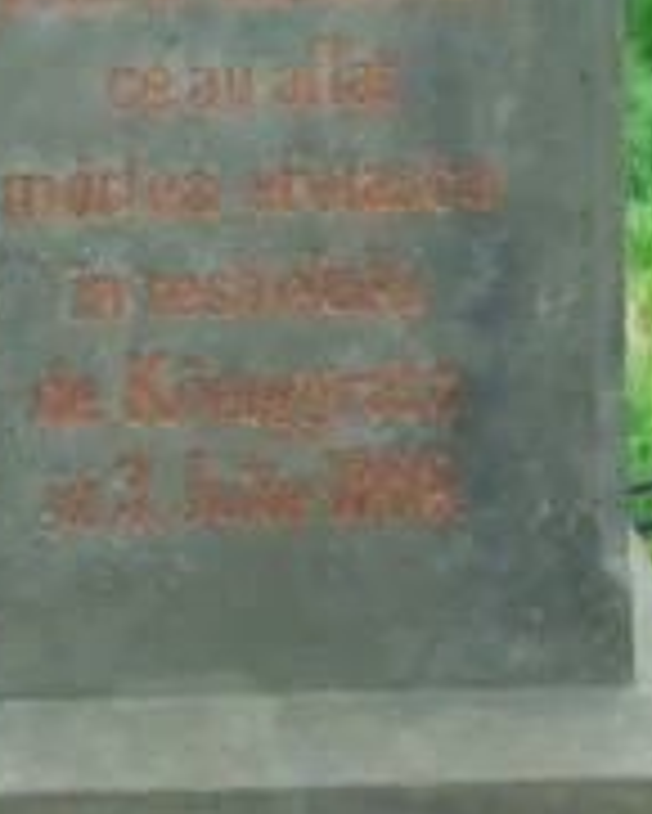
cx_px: 238
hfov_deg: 11.8
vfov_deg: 14.5
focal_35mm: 131
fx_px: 3157
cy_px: 67
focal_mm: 12.5
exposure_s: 1/320
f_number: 8.8
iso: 800
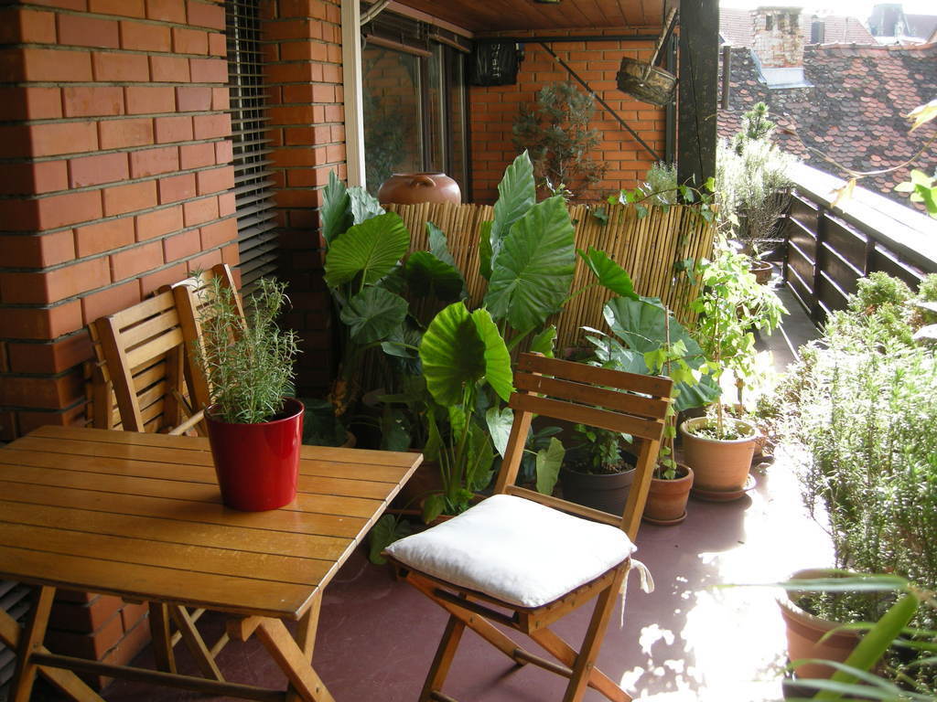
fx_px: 974
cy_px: 351
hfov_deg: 51.4
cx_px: 468
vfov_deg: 39.7
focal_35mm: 36
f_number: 3
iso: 64
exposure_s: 1/70
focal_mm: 7.5
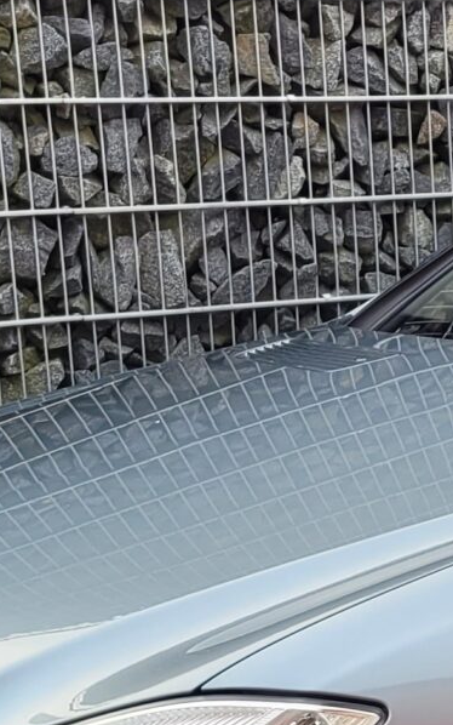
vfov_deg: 17.3
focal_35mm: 118
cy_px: 700
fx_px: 2330
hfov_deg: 10.6
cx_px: 730
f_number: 1.8
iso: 40
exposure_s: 1/115
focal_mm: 5.4
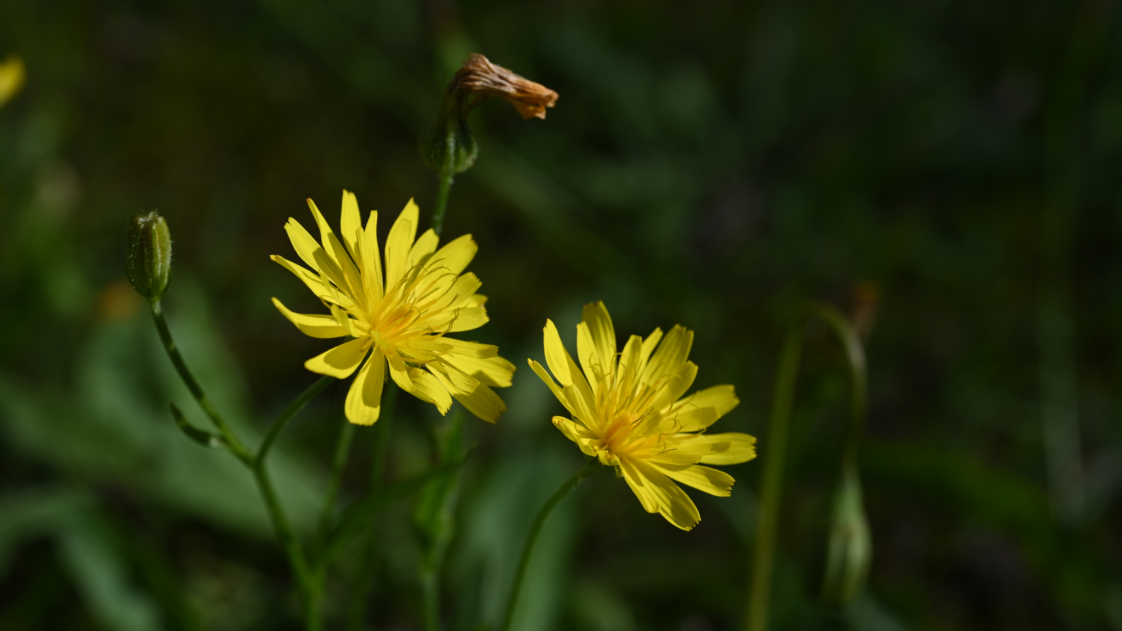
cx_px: 567
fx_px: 1577
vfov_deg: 22.6
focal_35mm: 53
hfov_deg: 39.2
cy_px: 297
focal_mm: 50
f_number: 14
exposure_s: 1/1000
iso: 400
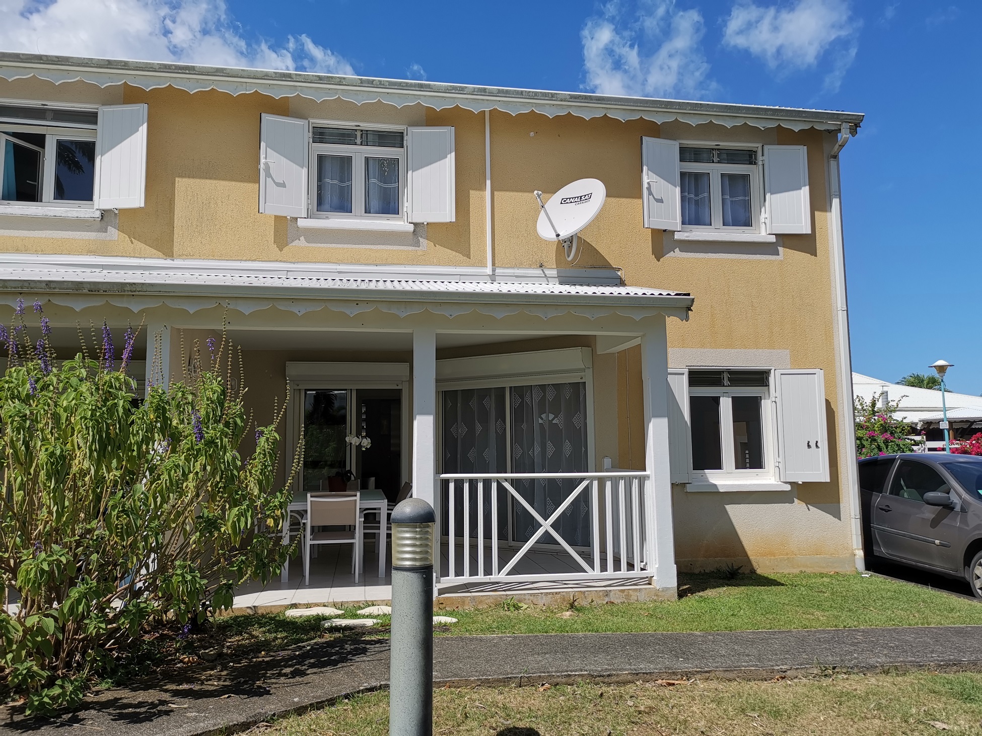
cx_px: 491
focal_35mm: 27
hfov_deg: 65.3
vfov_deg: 51.3
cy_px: 368
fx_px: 766
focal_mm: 5.58
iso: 50
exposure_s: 1/3610
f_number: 1.8
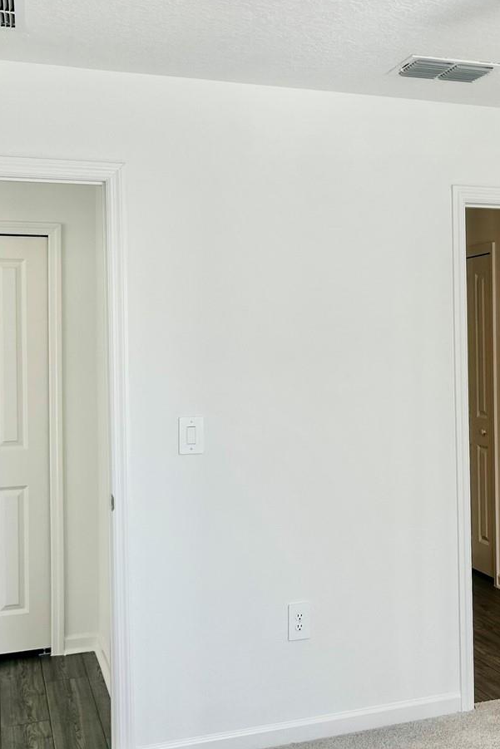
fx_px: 1000
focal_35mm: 48
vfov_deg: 41.1
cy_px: 344
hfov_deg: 27.1
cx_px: 448
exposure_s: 1/187
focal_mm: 5.7
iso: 40
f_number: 1.5
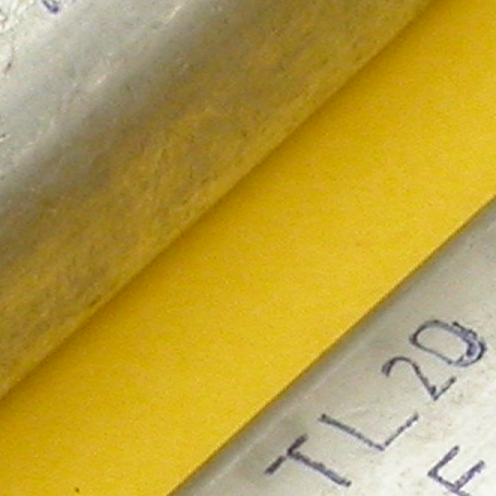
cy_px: 439
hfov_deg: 1.9
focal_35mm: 933
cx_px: 187
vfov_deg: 1.9
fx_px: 15125
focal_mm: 32
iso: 100
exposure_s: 1/4.6
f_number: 10.3
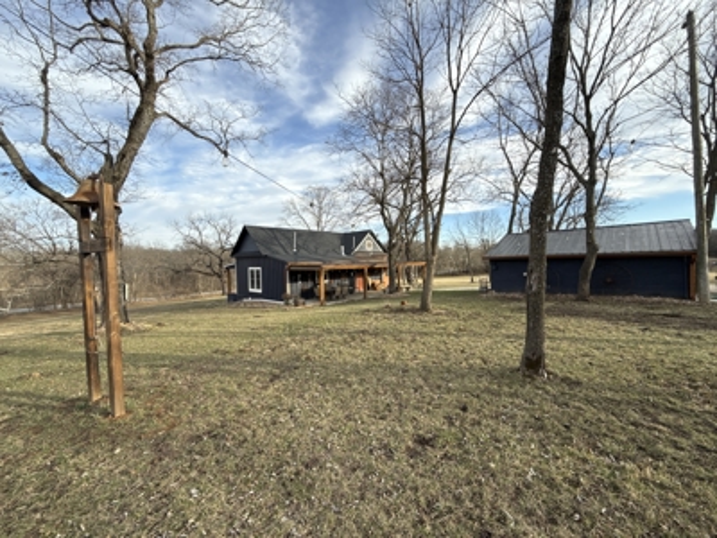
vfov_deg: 85.7
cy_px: 269
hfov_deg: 102.1
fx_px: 290
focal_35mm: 14
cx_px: 358
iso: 50
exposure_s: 1/809
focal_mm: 2.22
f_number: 2.2
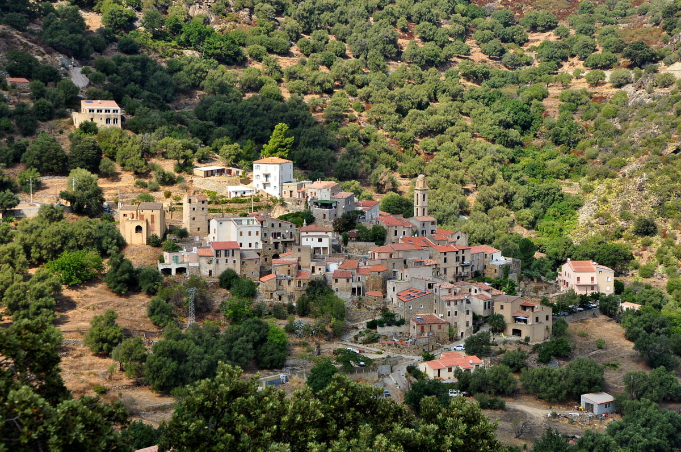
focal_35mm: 75
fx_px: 1417
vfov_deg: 18.1
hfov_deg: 27.0
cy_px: 226
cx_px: 340
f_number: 10
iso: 400
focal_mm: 50
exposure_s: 1/400
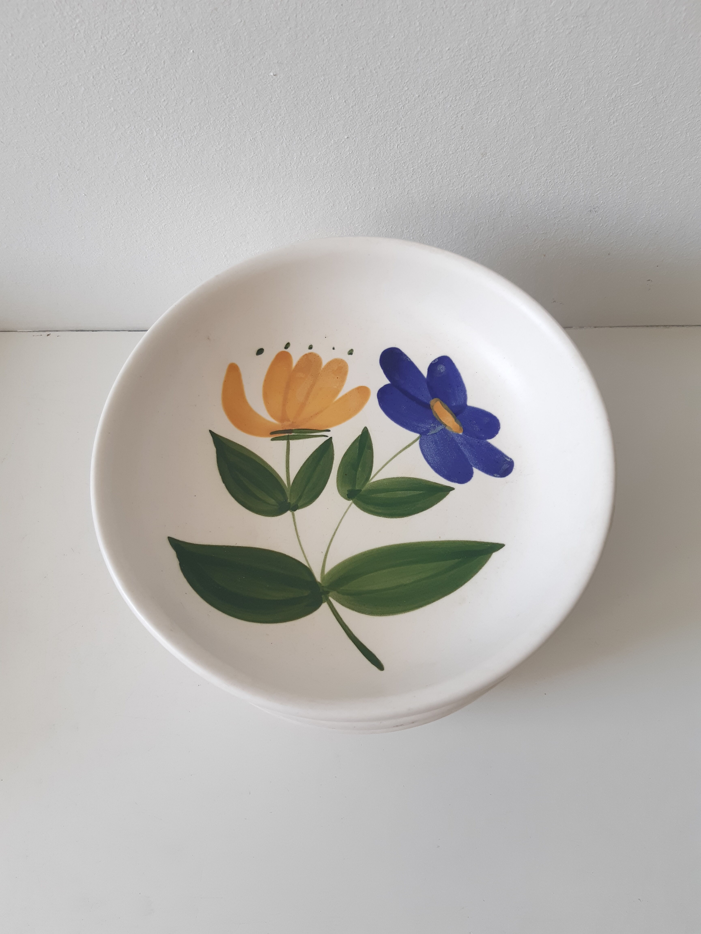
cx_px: 350
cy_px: 467
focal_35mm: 26
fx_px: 702
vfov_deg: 67.3
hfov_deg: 53.1
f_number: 1.7
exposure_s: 1/100
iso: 64
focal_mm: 3.93
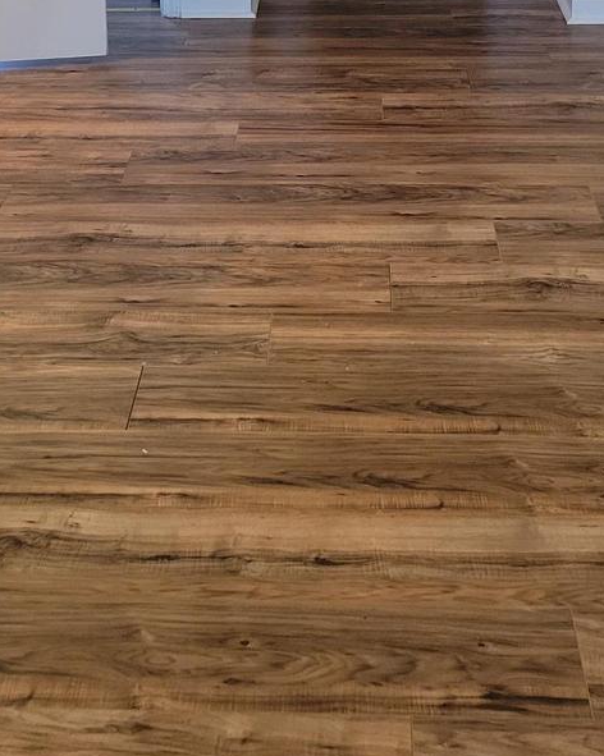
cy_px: -127
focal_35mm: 66
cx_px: 283
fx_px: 1476
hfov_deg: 23.1
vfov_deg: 26.0
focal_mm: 5.4
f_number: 1.8
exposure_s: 1/40
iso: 320
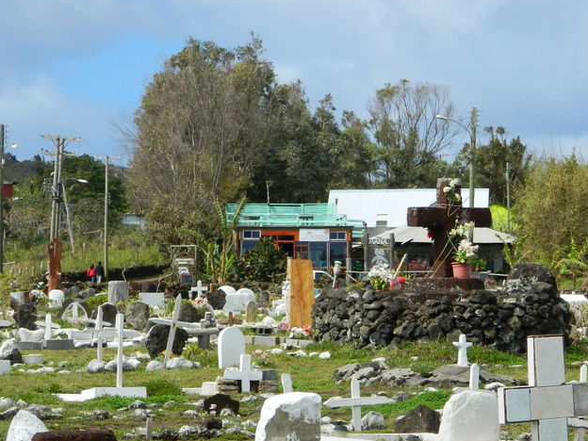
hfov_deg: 11.7
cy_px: 259
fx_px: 2871
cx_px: 466
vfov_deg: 8.8
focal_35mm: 169
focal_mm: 18.6
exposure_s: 1/640
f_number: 4.5
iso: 80
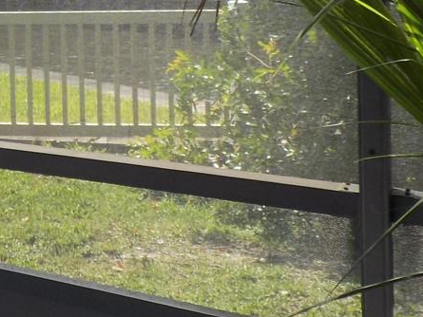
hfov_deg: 17.8
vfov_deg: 14.7
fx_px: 1186
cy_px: -68
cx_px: -234
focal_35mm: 97
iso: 80
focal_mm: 4.8
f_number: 3.2
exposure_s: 1/320
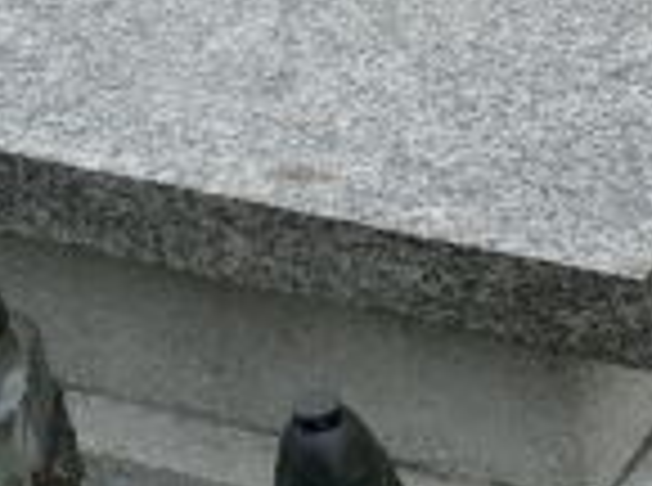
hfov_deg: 12.0
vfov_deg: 9.4
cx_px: 1066
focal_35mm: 155
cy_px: -104
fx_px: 2912
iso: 100
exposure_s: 1/125
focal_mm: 7.4
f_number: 4
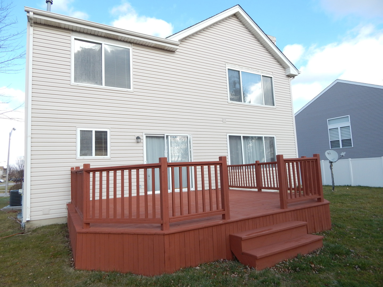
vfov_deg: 61.1
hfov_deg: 76.4
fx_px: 243
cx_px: 192
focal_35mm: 22
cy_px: 144
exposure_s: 1/500
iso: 125
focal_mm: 4
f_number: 3
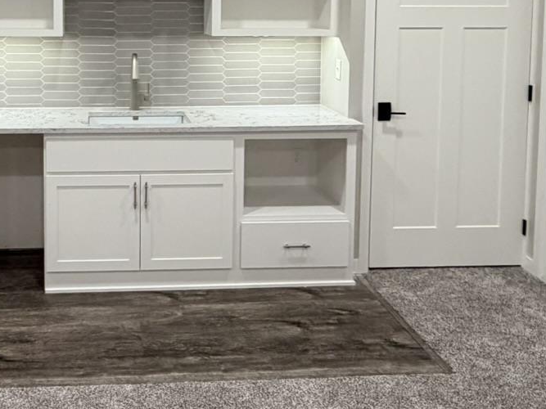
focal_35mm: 43
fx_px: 678
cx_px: 138
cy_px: 44
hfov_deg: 42.5
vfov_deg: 32.0
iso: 250
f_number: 2.2
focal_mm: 2.22
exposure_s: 1/120
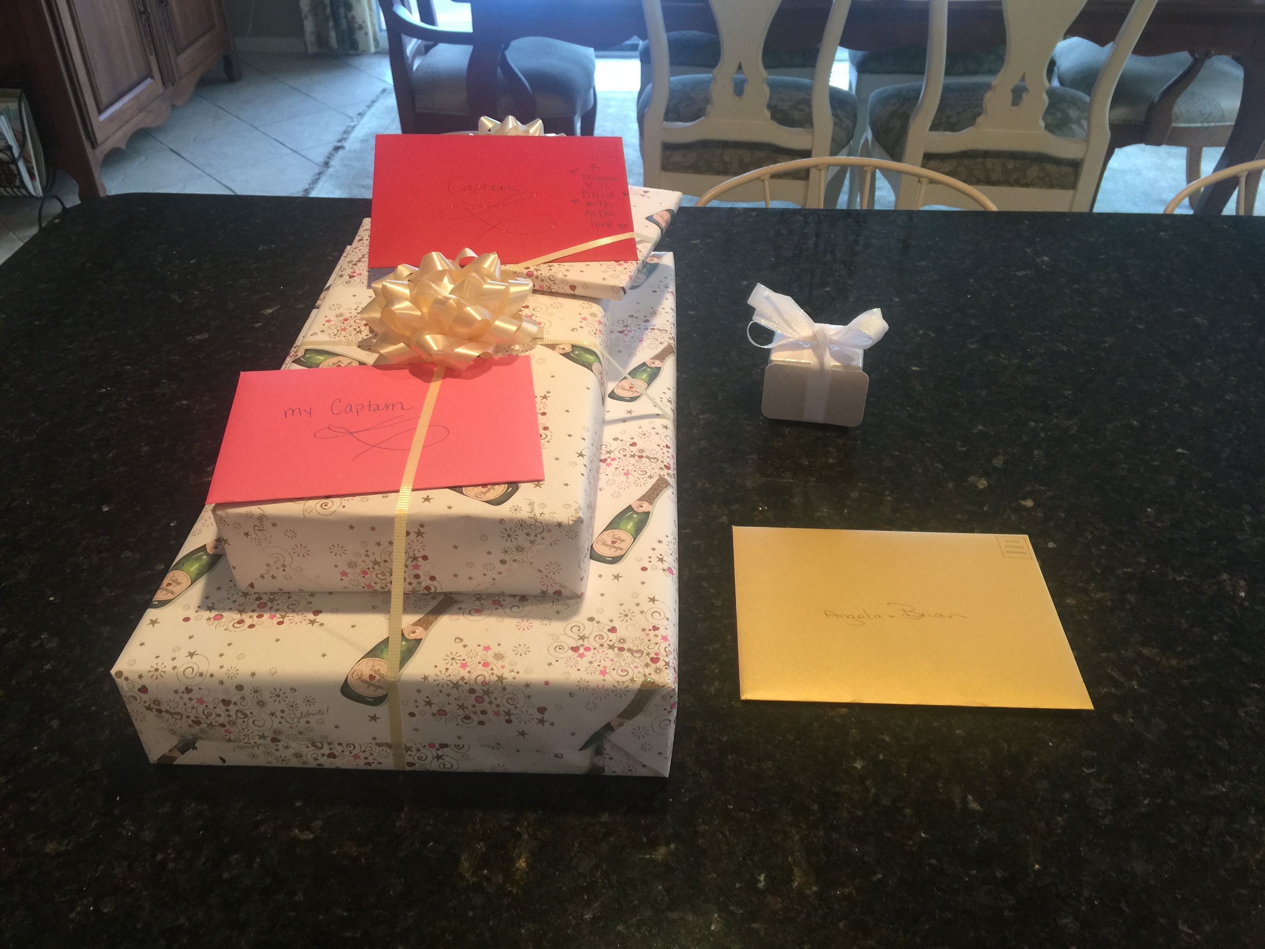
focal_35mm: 29
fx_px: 1060
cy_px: 474
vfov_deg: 48.2
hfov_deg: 61.7
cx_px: 632
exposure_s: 1/15
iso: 64
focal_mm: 4.15
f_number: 2.2
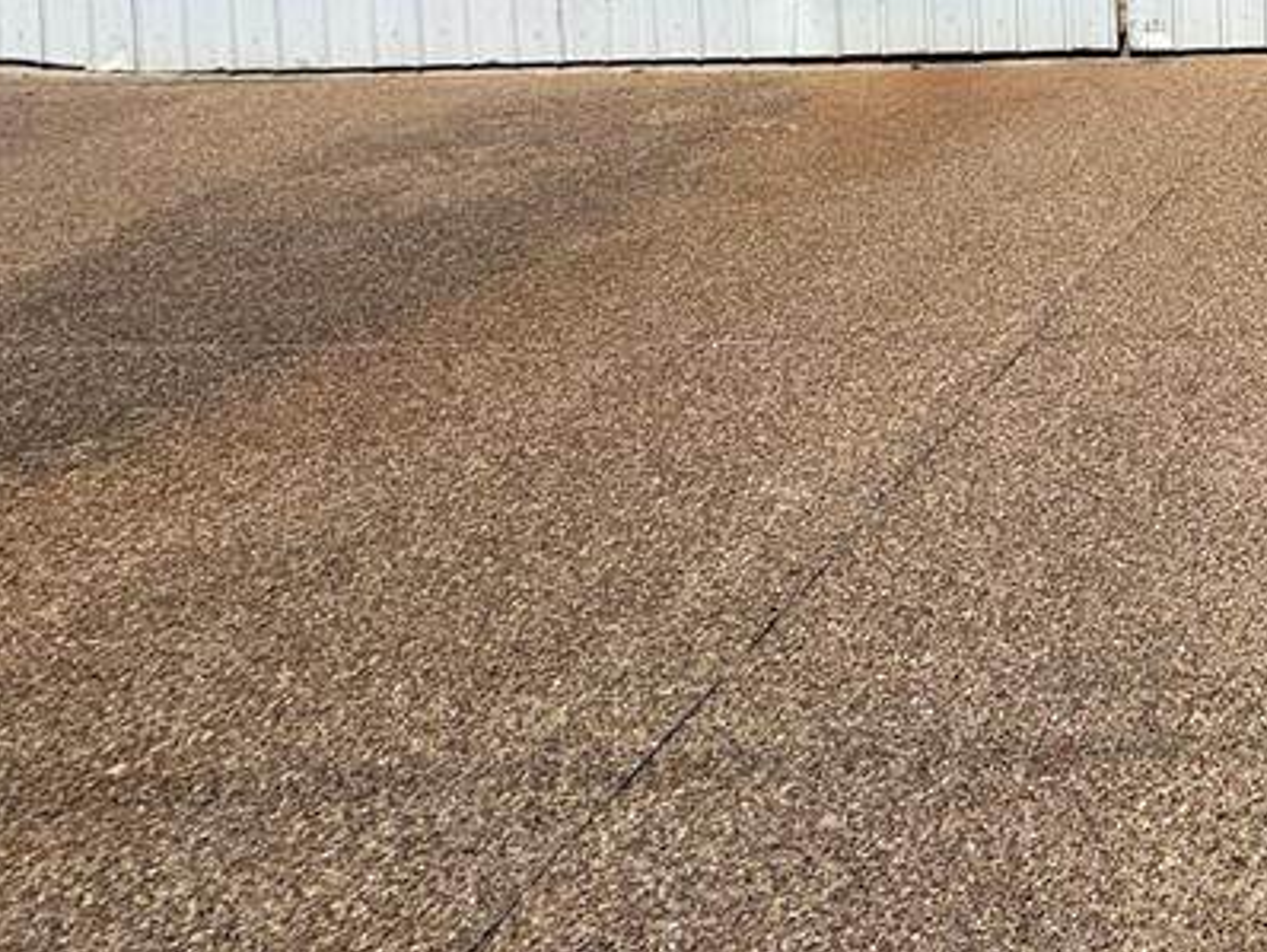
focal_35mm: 36
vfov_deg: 34.1
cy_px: -108
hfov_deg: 38.8
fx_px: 1318
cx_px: 1496
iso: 40
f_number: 2.2
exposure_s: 1/3906
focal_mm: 2.22
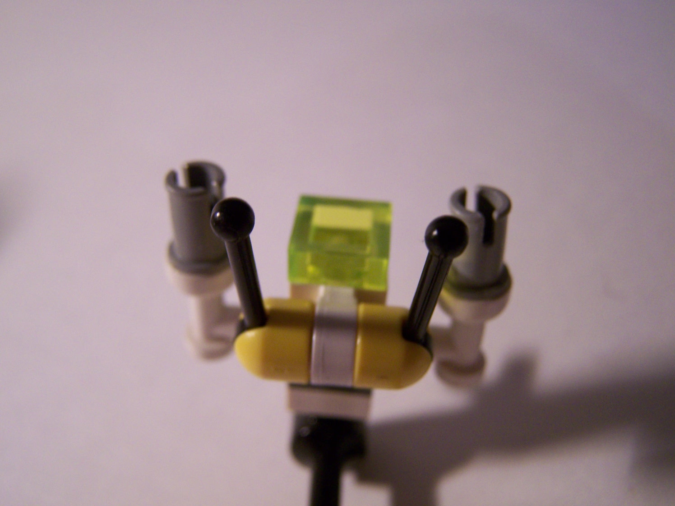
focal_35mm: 38
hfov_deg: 49.0
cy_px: 253
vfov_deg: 37.7
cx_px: 338
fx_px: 741
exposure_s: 1/30
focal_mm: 6.3
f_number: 2.8
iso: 160
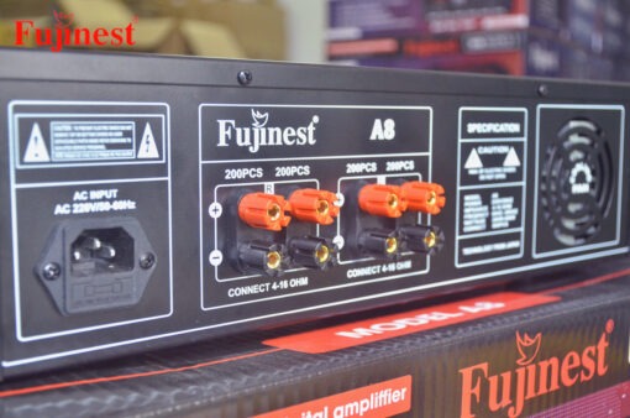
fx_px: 1965
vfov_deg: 12.1
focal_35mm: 112
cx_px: 315
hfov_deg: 18.2
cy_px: 209
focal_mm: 75
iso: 1250
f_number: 13
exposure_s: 1/250
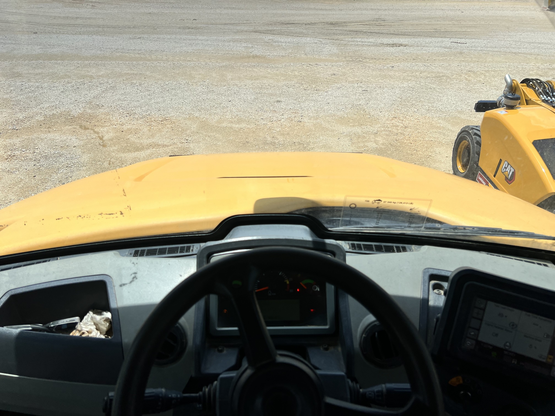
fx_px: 417
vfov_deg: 53.1
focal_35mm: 26
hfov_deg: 67.3
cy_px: 208
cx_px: 278
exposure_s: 1/9434
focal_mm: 5.7
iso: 50
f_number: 1.5
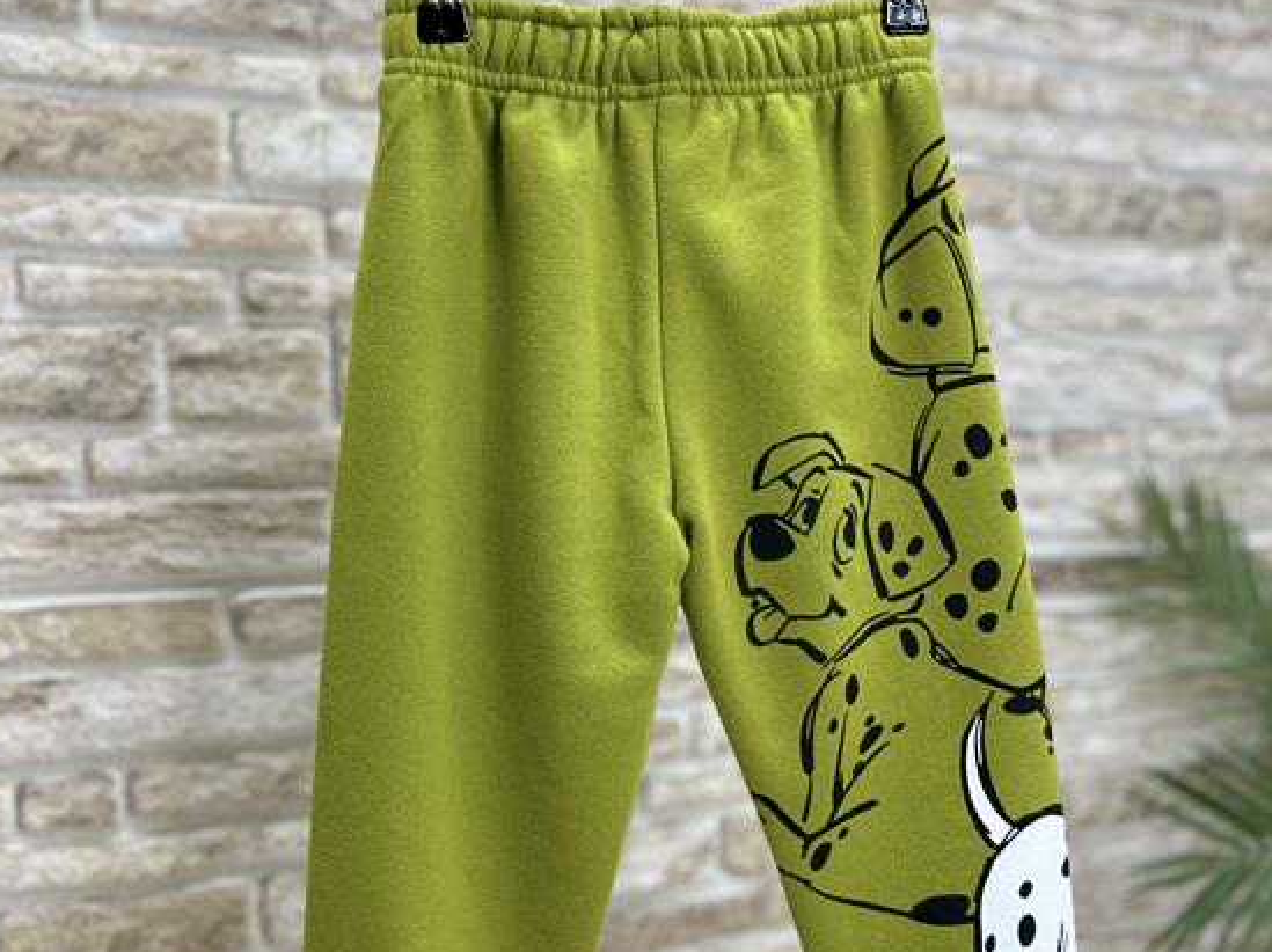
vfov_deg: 40.6
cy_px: 535
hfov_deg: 52.6
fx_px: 1285
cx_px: 677
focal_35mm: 35
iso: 100
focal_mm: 6.86
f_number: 1.78
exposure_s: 1/100
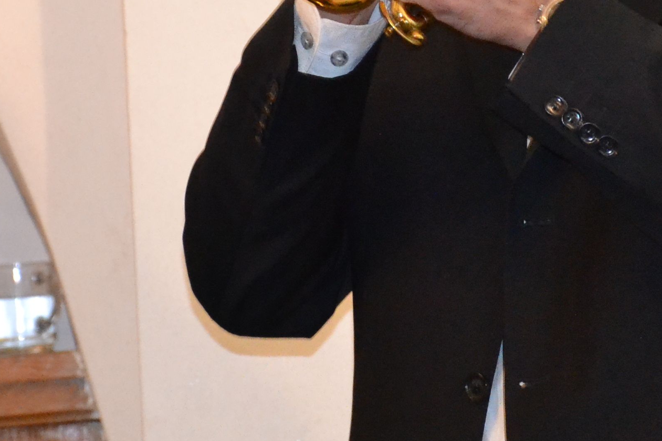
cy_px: -66
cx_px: 400
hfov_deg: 4.5
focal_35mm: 454
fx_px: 8357
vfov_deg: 3.0
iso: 3200
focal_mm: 105
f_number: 5.6
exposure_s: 1/60
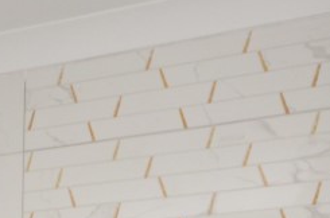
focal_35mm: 71
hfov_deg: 26.3
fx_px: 649
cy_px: 405
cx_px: -32
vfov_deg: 15.9
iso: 800
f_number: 4
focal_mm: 10
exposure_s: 1/60
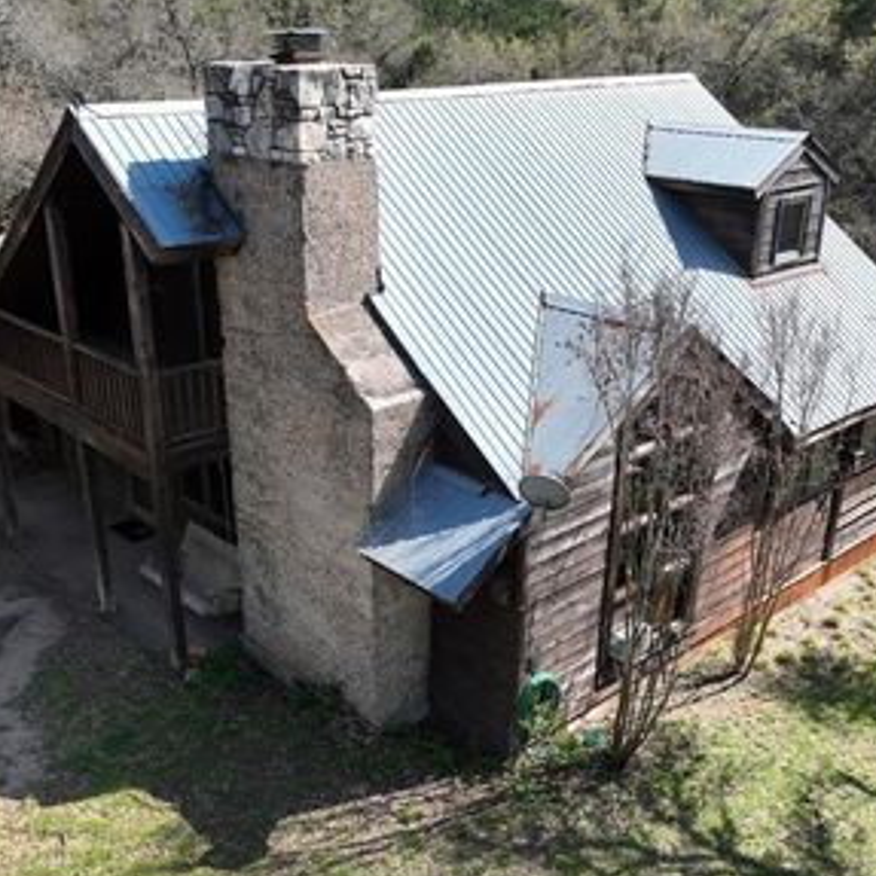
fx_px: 1059
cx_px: 415
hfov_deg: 44.9
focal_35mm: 37
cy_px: 511
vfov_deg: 44.8
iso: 130
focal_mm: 12.29
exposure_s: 1/1250
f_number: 2.8
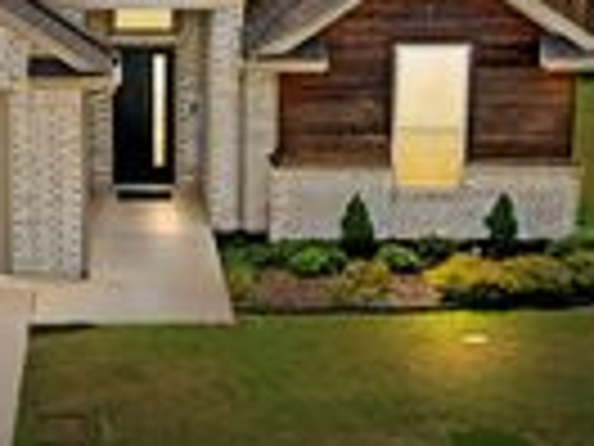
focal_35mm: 80
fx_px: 1373
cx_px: 58
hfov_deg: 23.8
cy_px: 142
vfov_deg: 18.4
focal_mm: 8.38
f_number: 2.8
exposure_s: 1/320
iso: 100
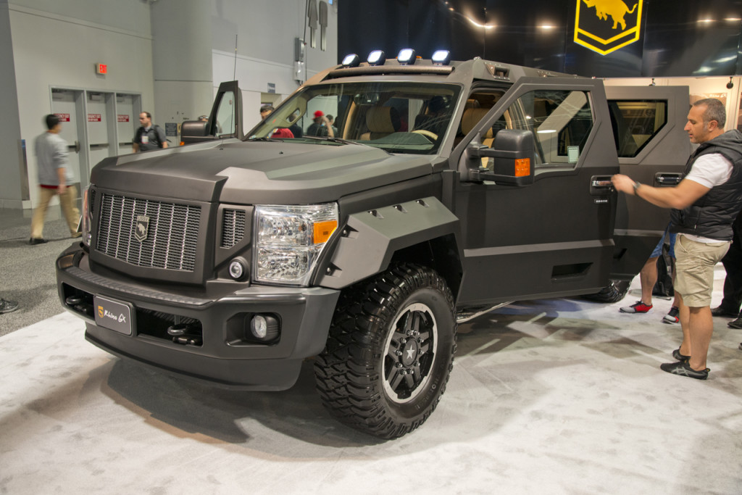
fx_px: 701
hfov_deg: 55.8
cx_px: 371
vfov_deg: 38.9
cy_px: 248
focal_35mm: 34
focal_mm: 34
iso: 1250
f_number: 7.1
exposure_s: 1/13
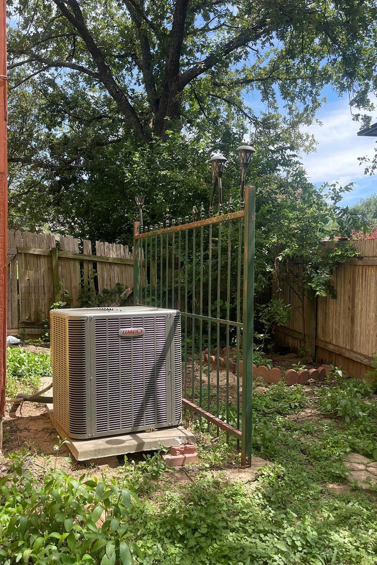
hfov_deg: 43.6
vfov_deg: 61.9
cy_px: 292
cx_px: 186
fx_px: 471
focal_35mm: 30
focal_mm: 5.1
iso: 32
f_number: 1.6
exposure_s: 1/855
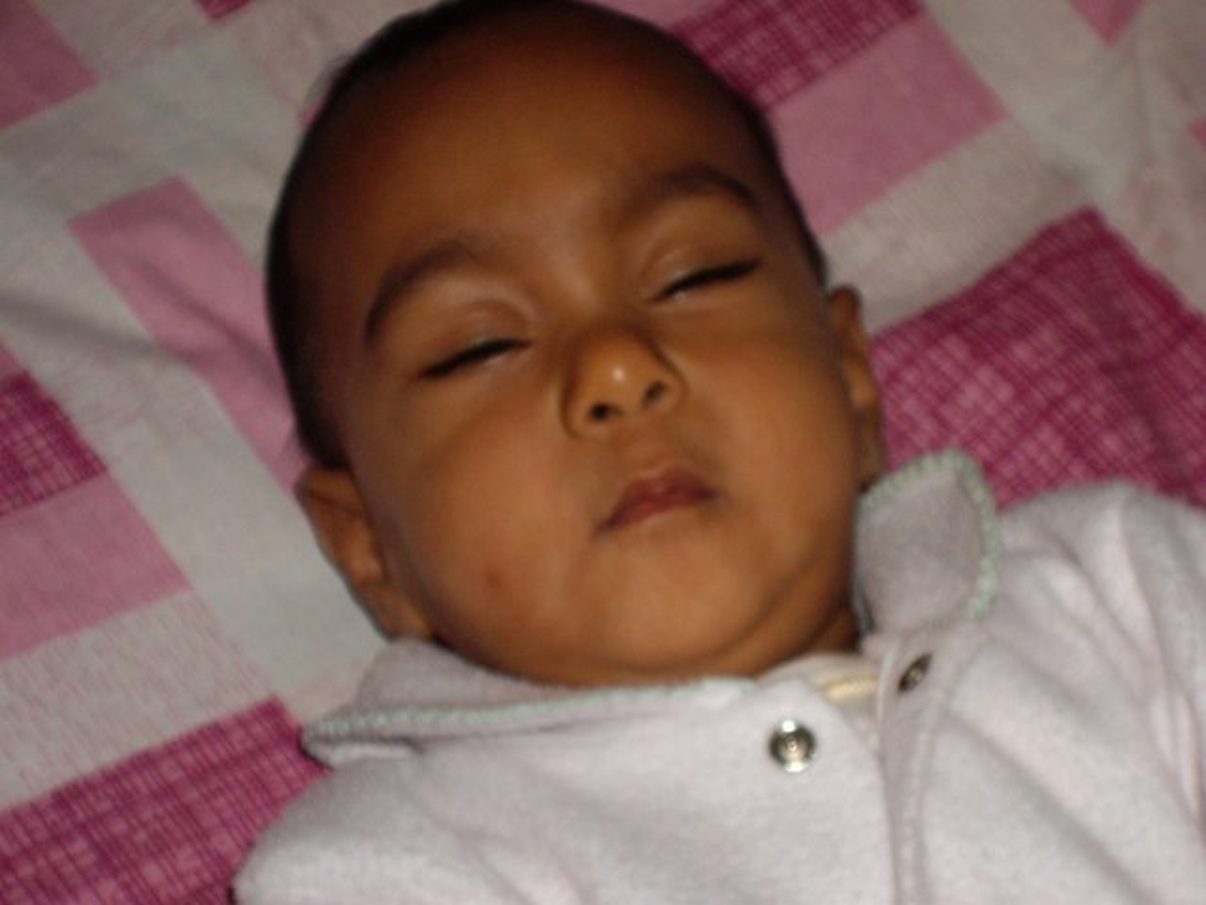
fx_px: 3972
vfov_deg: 13.0
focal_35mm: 114
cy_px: 452
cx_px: 603
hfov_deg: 17.3
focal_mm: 18.6
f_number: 5.2
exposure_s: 1/125
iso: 200
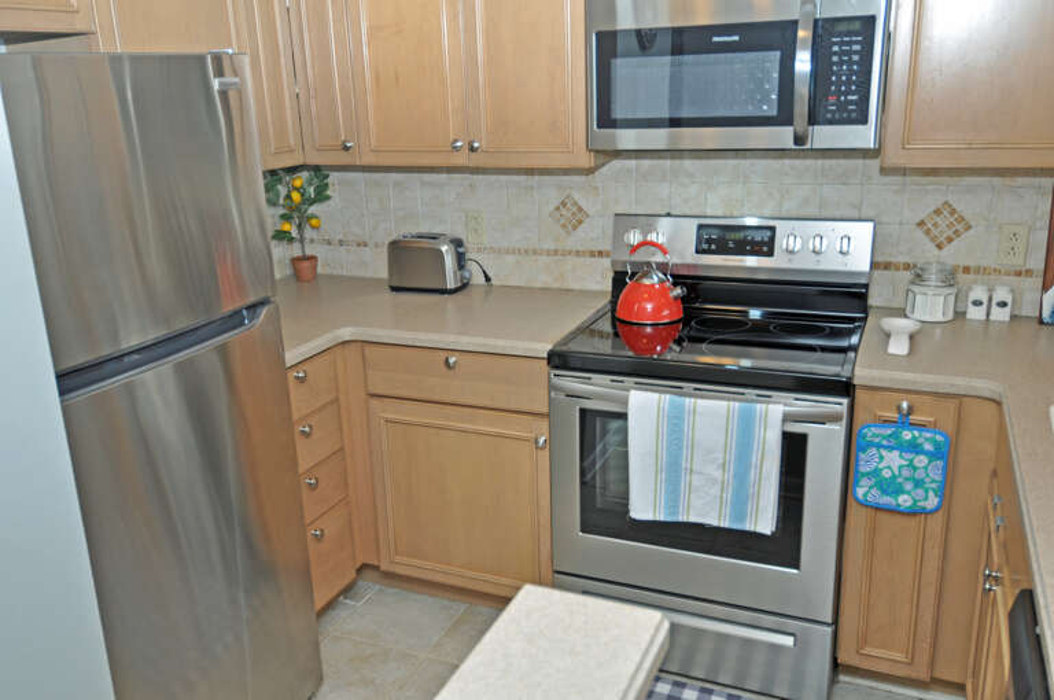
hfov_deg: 62.0
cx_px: 527
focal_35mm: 30
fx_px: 877
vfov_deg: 43.5
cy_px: 350
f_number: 4
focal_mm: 20
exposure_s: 1/60
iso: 200
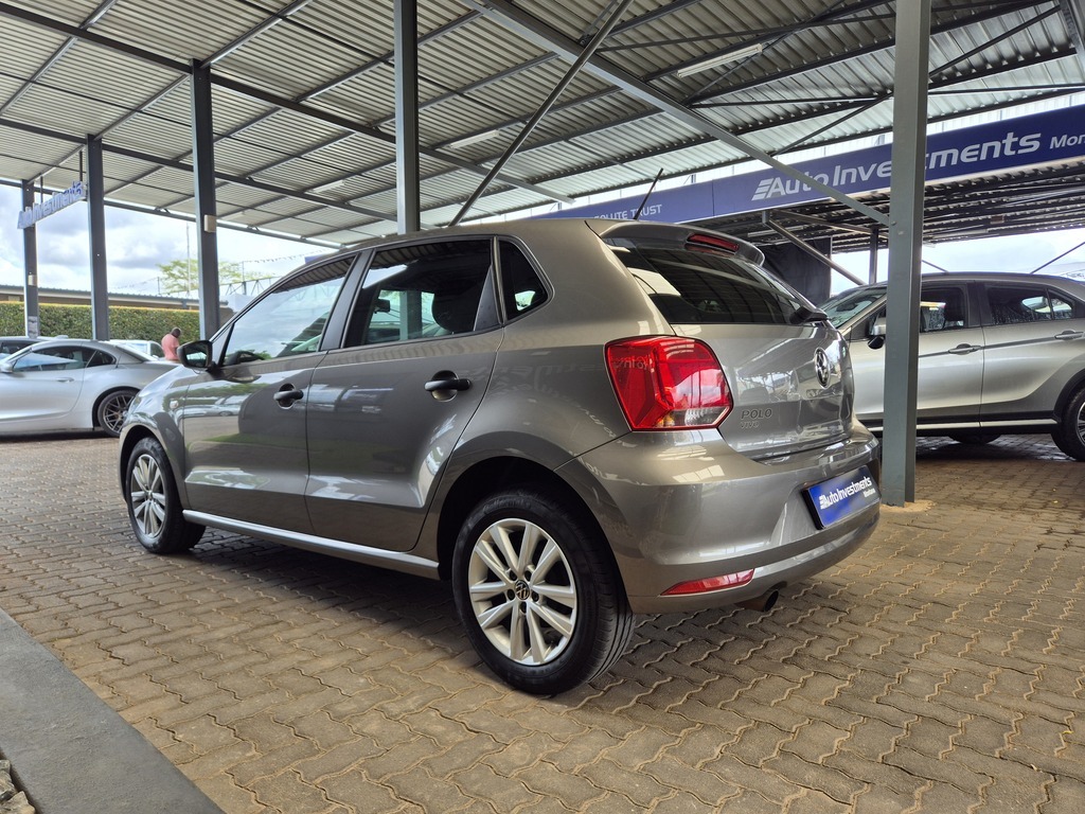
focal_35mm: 23
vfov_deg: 58.9
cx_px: 542
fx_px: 721
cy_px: 407
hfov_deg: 73.9
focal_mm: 5.4
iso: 25
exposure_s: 1/260
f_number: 1.8
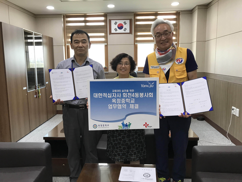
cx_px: 121
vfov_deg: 49.7
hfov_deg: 63.4
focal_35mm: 28
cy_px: 91
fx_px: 196
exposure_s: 1/30
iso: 25
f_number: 1.8
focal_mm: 3.99
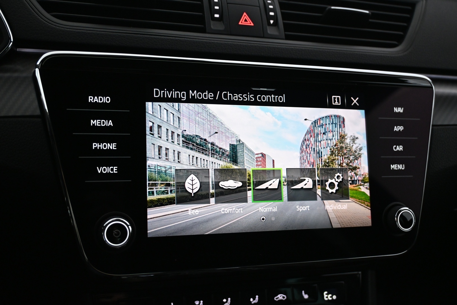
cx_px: 228
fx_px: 476
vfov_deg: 35.5
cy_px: 152
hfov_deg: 51.3
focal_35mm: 38
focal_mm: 25
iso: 1600
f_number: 4.2
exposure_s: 1/40
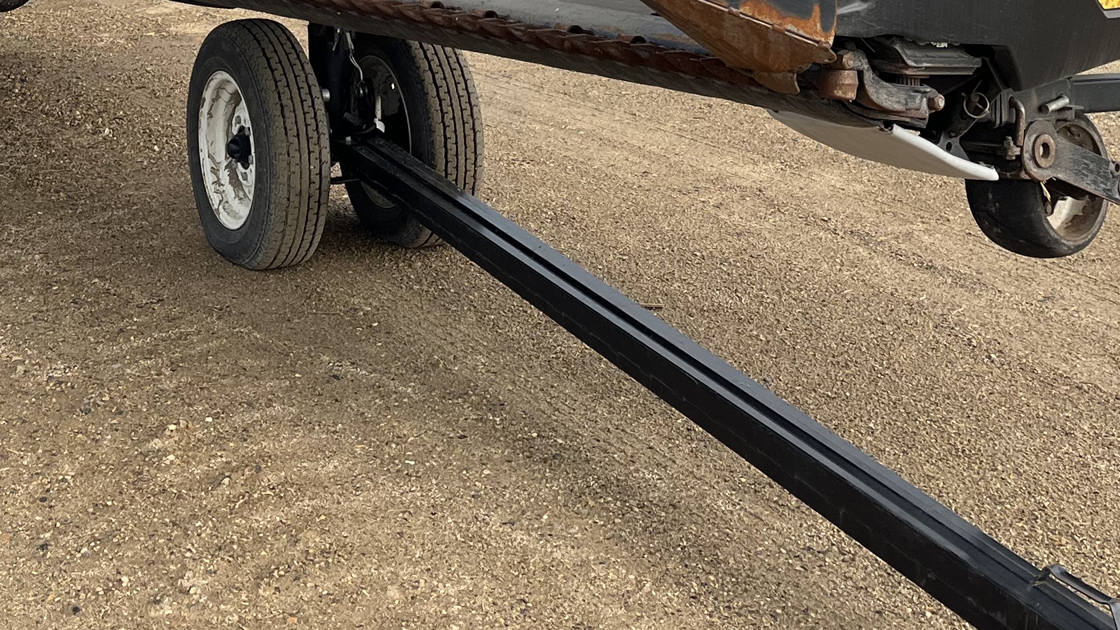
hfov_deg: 30.7
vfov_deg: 16.2
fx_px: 2019
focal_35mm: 68
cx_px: 337
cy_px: -322
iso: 50
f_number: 1.6
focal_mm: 5.1
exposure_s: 1/2137
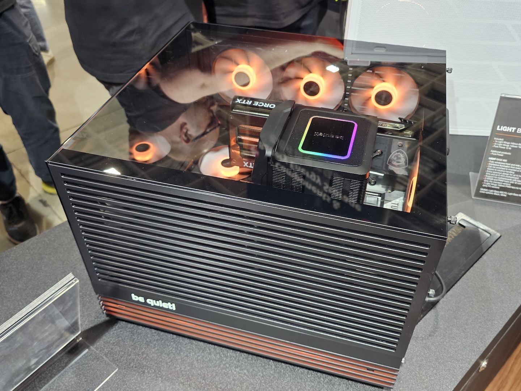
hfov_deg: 73.9
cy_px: 196
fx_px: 346
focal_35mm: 23
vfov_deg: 58.9
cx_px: 260
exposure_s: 1/120
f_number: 1.7
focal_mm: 6.3
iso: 320
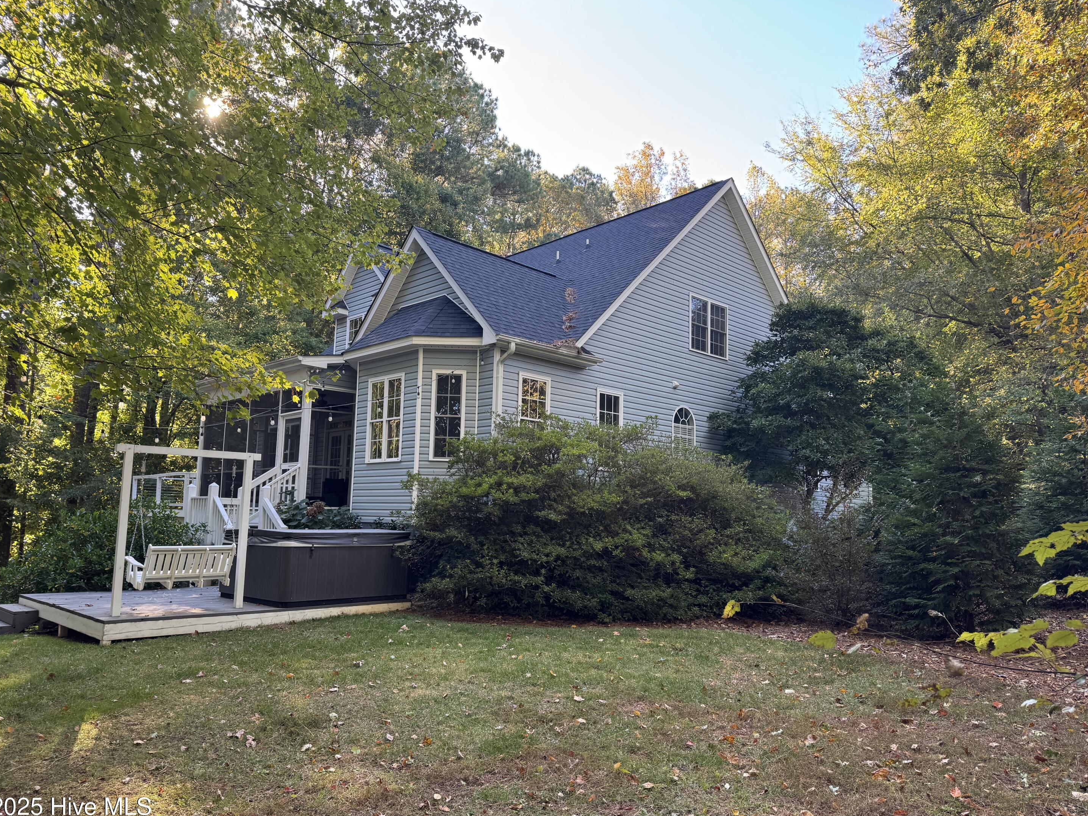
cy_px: 420
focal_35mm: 25
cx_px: 537
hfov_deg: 69.4
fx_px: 786
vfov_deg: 54.9
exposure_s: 1/121
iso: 64
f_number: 1.78
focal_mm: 6.76
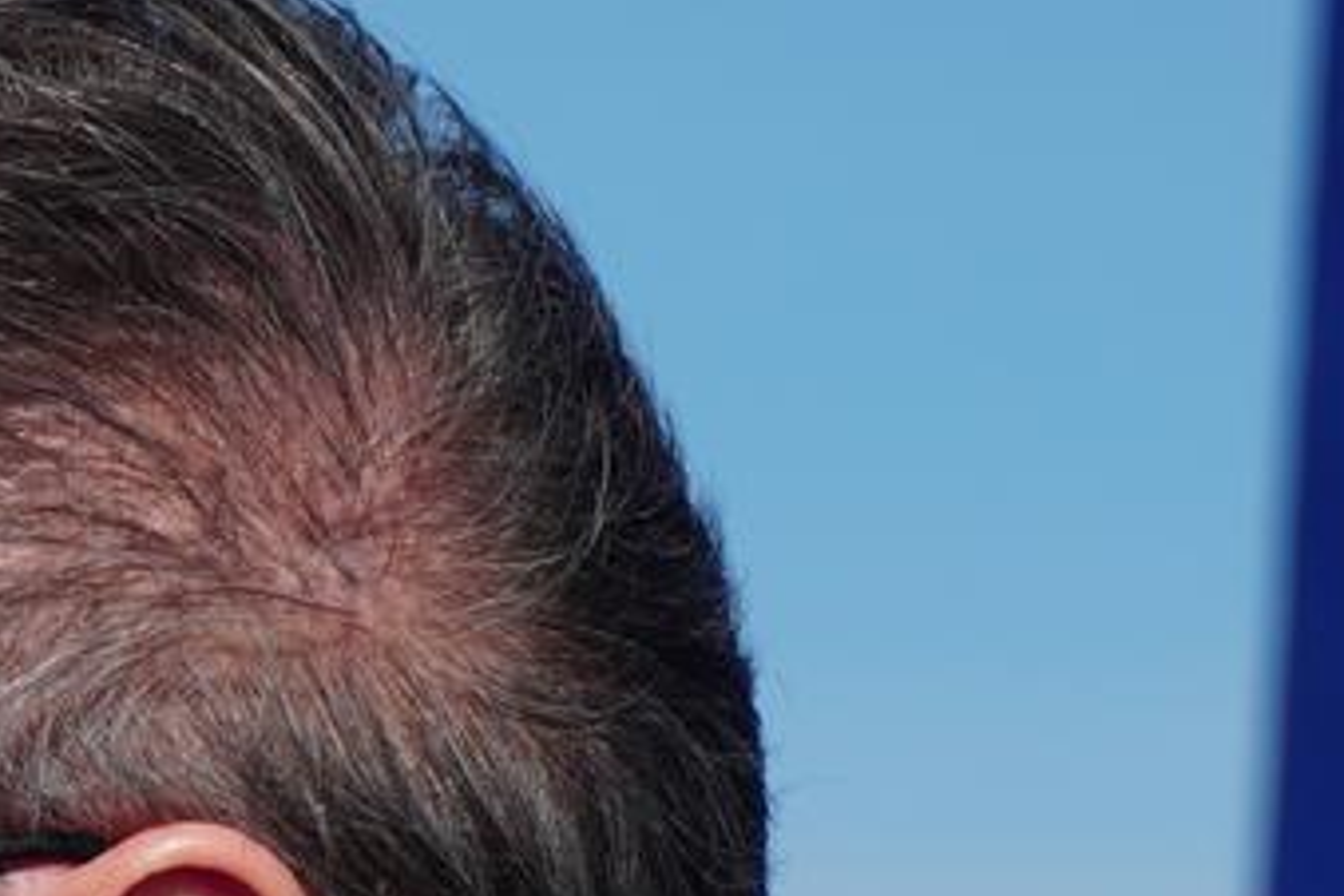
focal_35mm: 956
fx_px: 35701
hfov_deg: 2.2
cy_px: 1540
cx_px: -230
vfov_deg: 1.4
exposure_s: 1/800
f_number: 5.6
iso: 100
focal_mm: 135
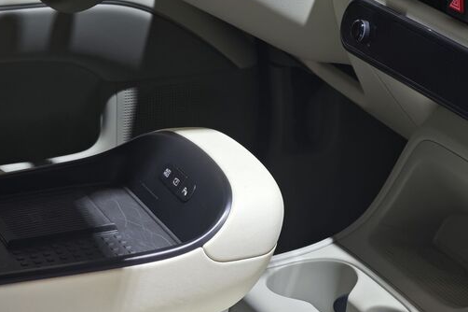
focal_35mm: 124
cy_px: 217
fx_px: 1611
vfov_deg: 11.0
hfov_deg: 16.5
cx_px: 195
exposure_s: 1/100
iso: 50
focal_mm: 11.5
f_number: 1.8
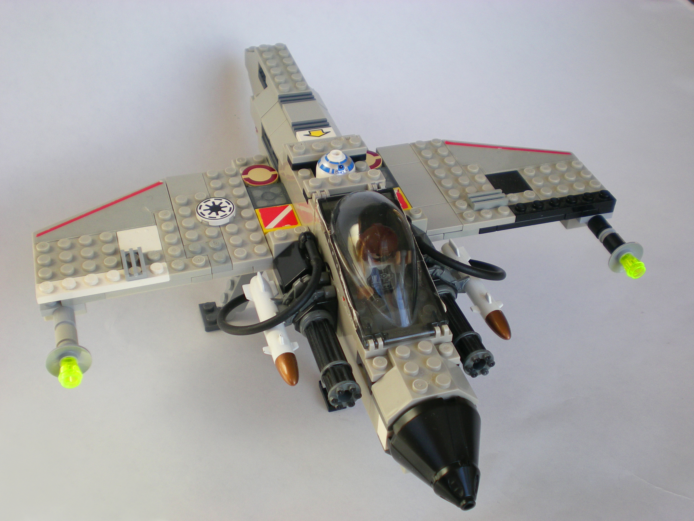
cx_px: 347
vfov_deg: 32.9
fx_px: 882
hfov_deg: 42.9
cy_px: 260
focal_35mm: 44
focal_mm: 7.4
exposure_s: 1/70.6
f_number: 3.5
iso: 50
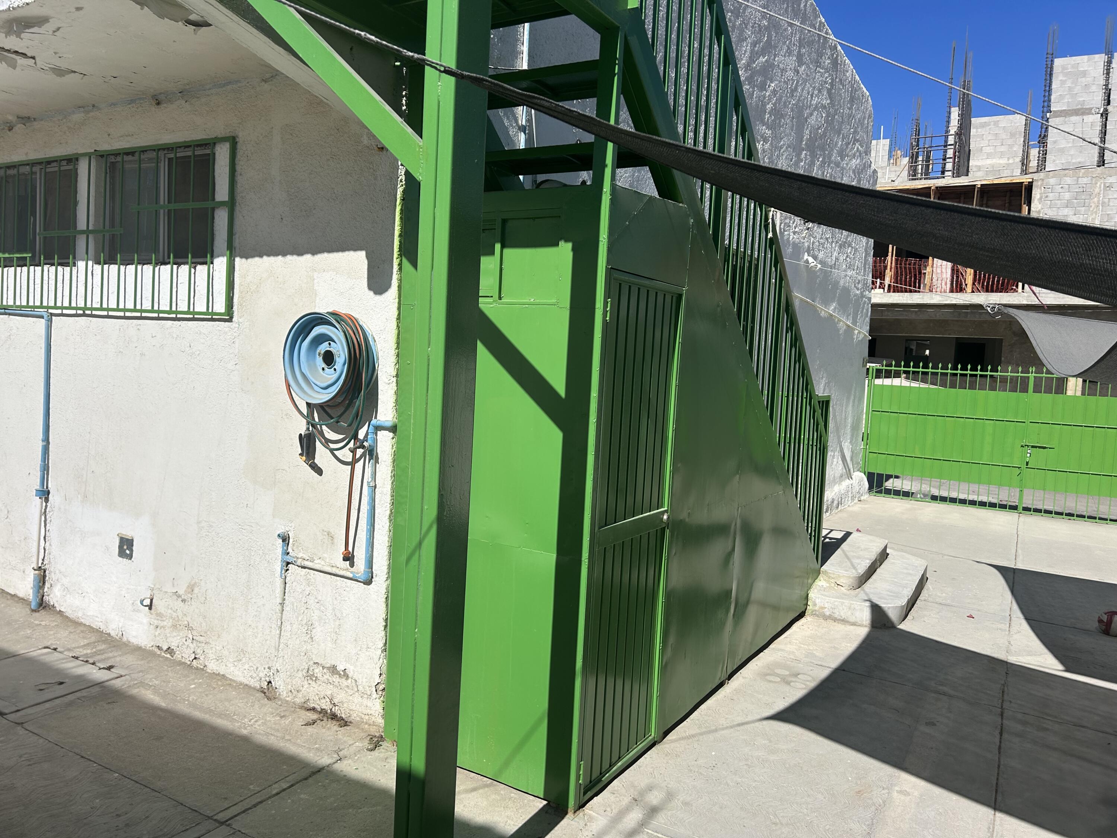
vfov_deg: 53.1
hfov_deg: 67.3
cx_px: 558
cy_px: 419
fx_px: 839
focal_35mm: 26
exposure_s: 1/9434
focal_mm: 5.7
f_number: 1.5
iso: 50
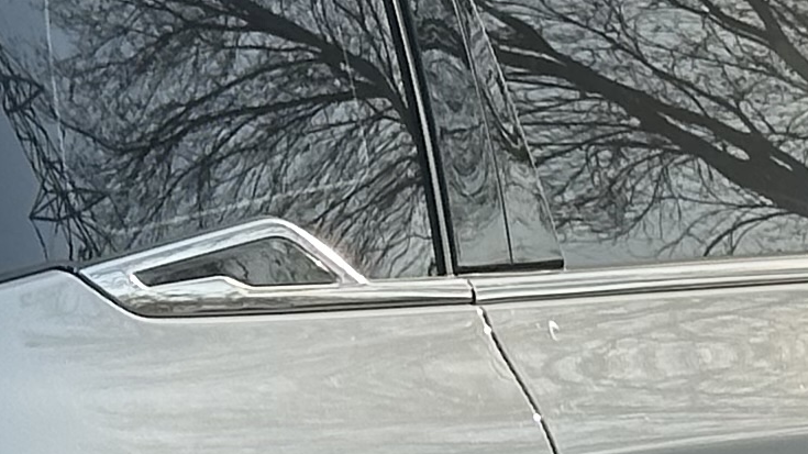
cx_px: -145
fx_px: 6147
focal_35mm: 287
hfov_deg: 7.5
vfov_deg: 4.2
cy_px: 669
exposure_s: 1/2358
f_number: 1.78
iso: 64
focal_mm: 6.86
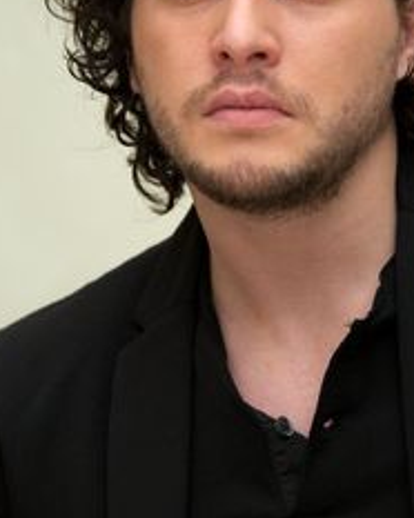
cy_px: 165
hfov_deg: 4.6
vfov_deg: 5.7
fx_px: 5184
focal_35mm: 338
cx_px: 280
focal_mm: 210
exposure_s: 1/60
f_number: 6.3
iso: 640
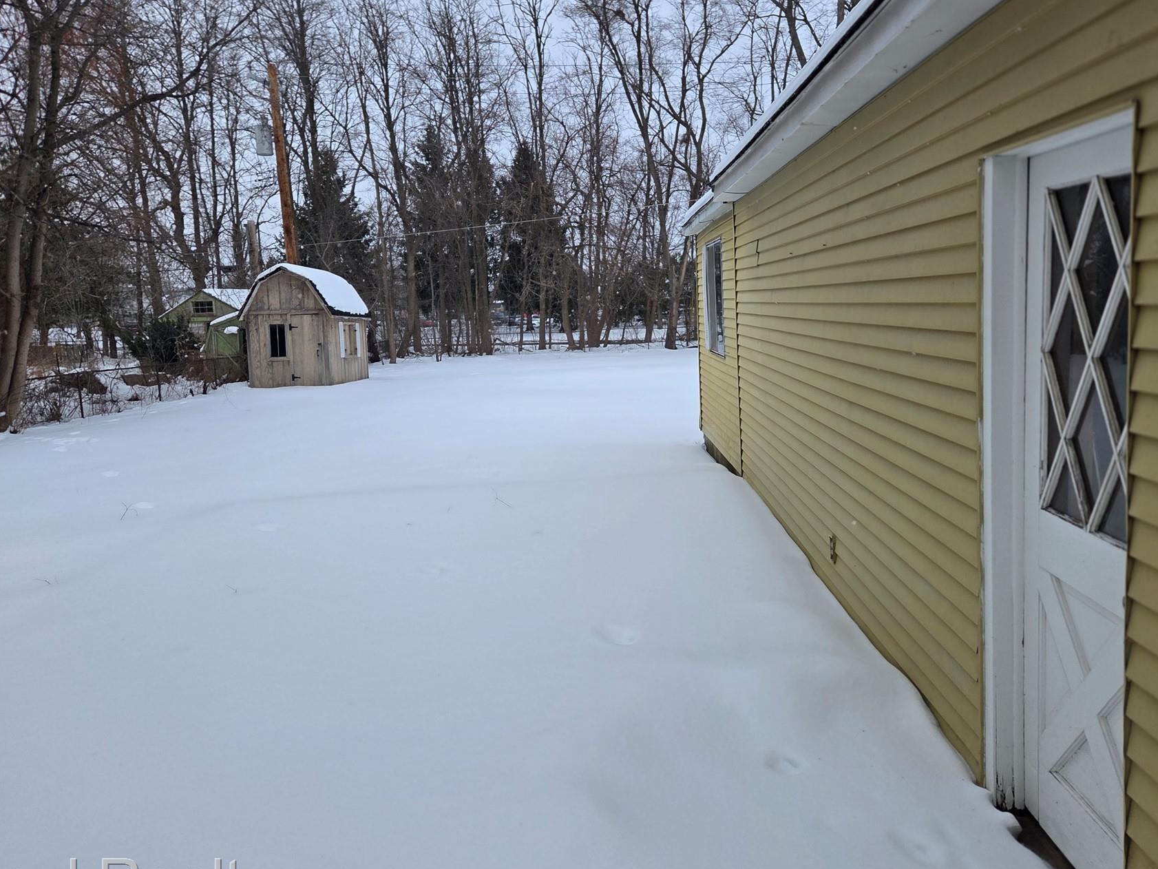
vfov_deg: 49.7
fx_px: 937
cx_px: 644
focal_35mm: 28
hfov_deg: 63.3
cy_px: 397
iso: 80
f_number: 1.8
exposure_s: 1/5261
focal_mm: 5.4
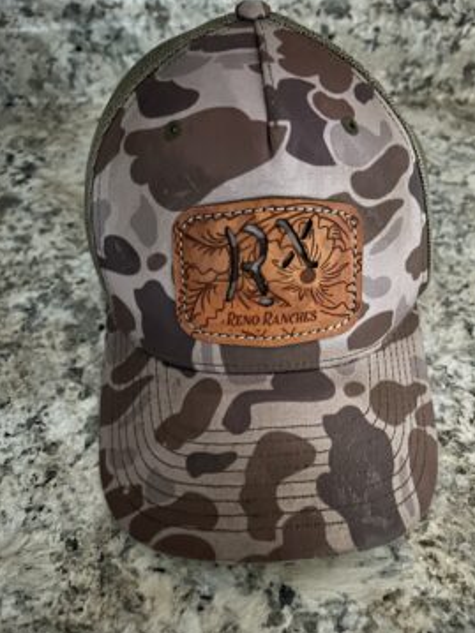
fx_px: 531
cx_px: 254
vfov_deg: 61.6
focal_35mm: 29
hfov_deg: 48.2
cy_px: 347
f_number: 1.5
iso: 800
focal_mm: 5.7
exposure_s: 1/9
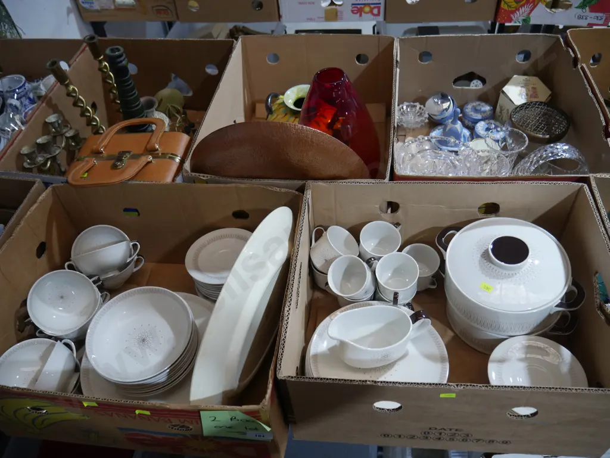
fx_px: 529
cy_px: 229
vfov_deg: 46.8
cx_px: 305
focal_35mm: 30
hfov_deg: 59.9
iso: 400
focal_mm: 15
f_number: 3.6
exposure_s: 1/60
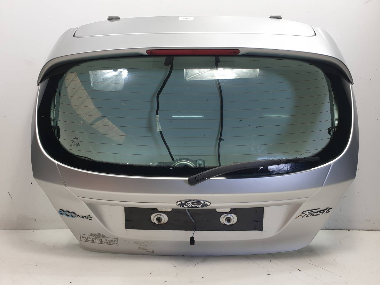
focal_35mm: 26
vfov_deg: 53.1
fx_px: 285
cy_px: 142
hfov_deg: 67.3
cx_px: 190
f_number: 2.4
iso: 80
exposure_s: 1/100
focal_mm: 4.3
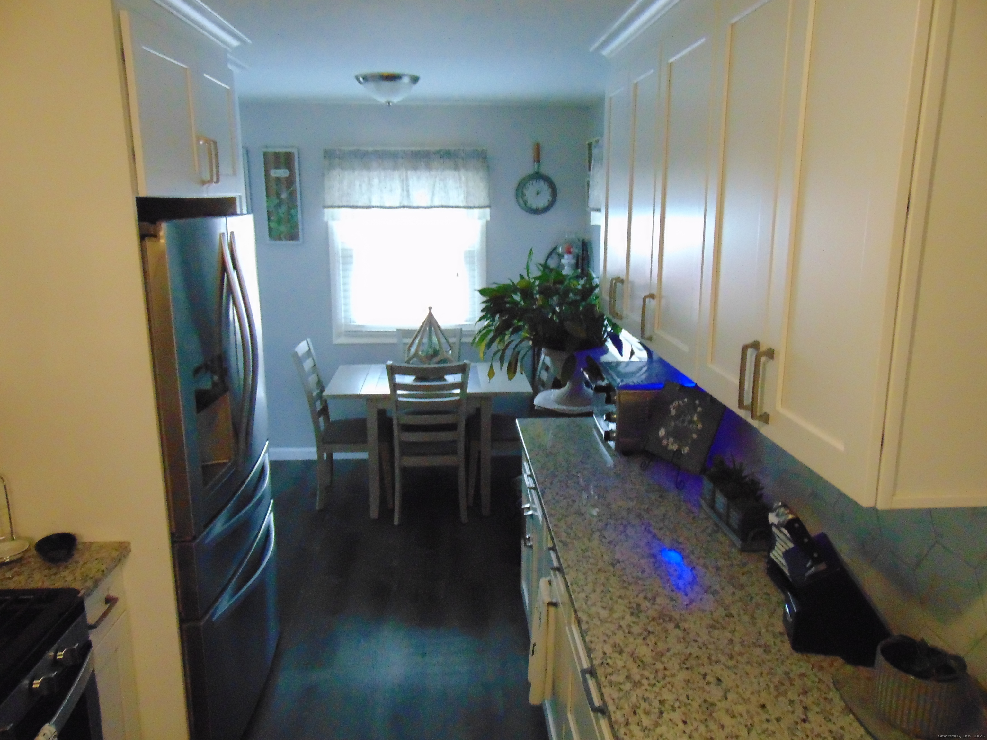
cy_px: 370
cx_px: 494
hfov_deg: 69.4
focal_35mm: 25
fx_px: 713
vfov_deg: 54.9
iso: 800
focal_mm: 4.5
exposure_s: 1/40
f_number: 3
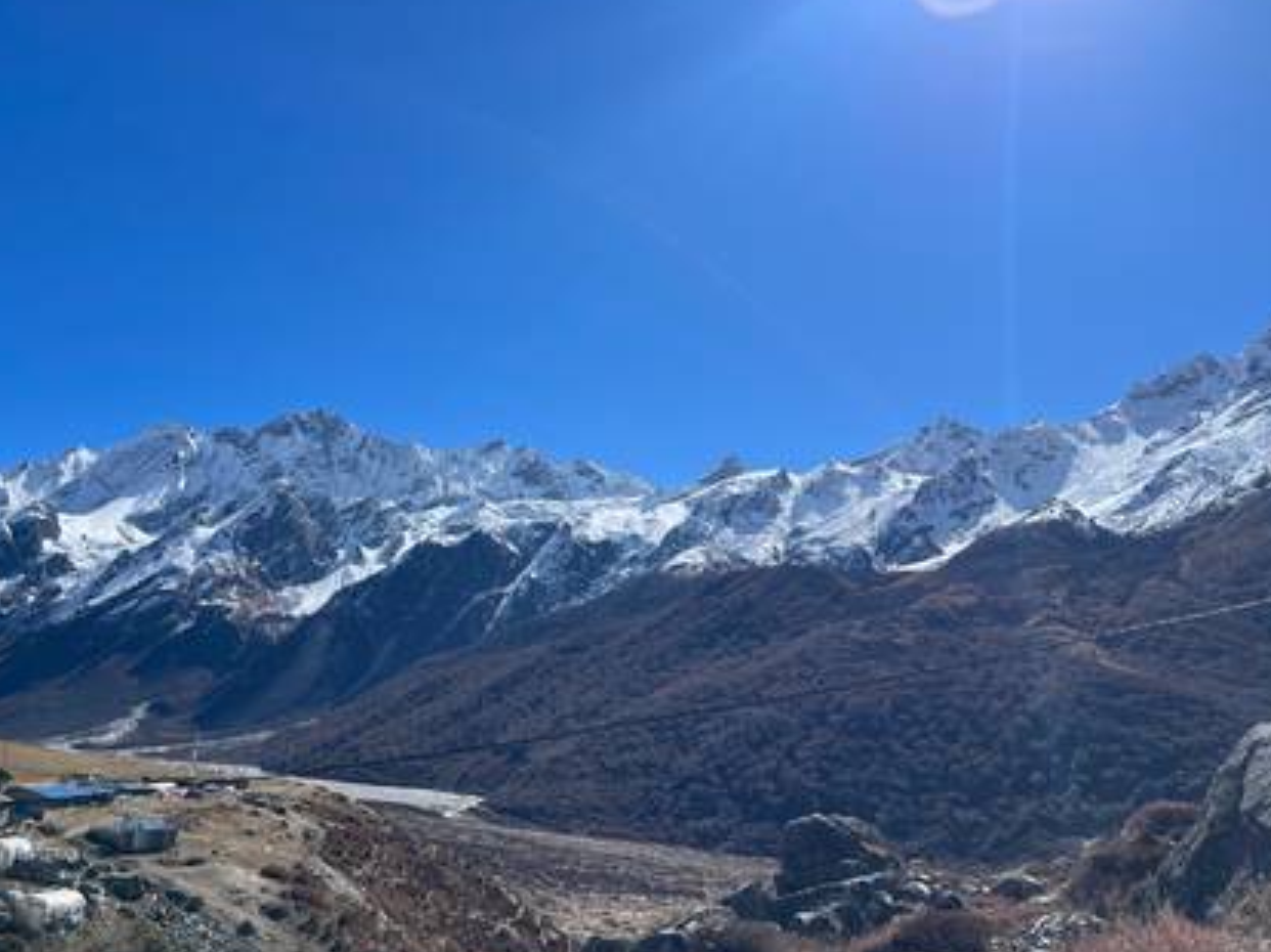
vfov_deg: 48.2
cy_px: 461
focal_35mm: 29
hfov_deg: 61.5
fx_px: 1064
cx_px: 556
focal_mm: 5.1
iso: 32
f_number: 1.6
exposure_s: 1/4525
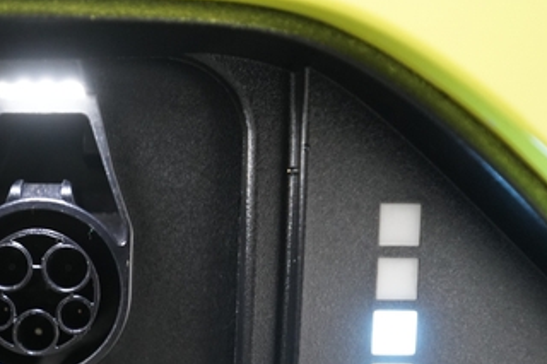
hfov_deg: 34.1
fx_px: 820
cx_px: 17
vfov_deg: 24.2
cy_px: 343
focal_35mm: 54
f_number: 2.8
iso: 4000
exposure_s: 1/60
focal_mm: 27
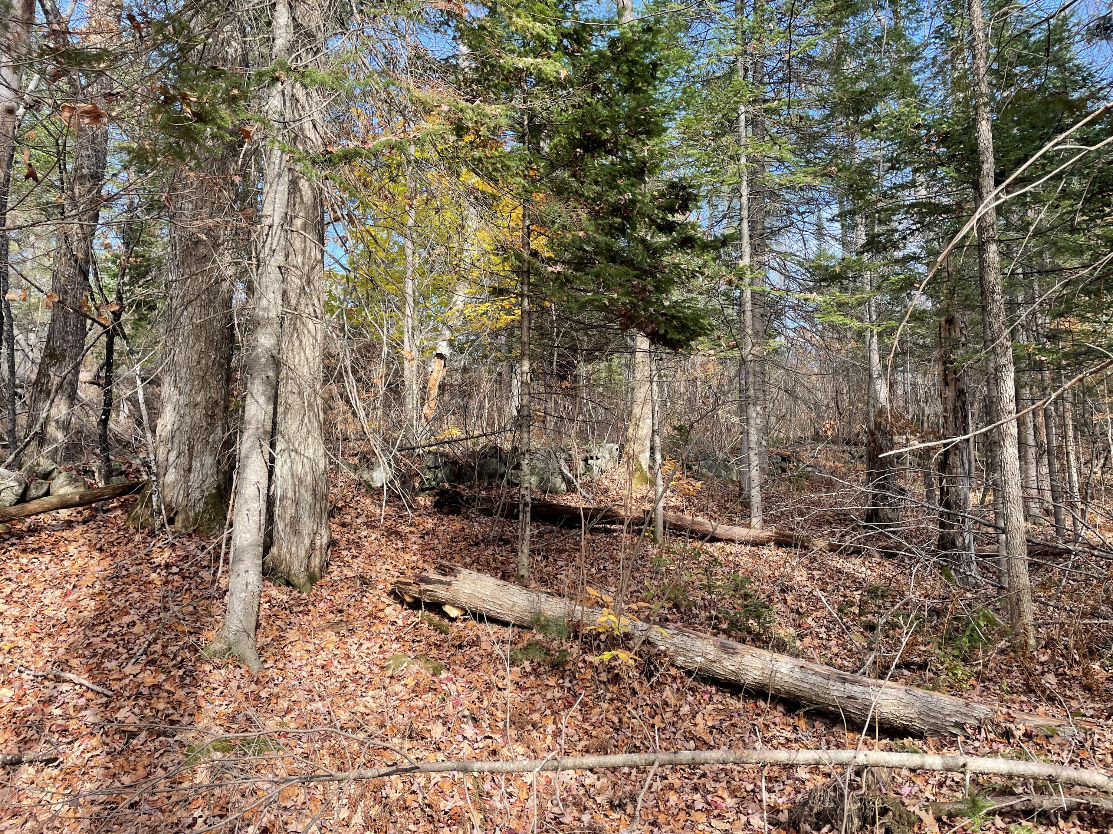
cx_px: 556
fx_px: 836
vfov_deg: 53.1
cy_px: 417
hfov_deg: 67.3
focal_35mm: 26
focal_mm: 4.2
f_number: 1.6
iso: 32
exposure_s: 1/296
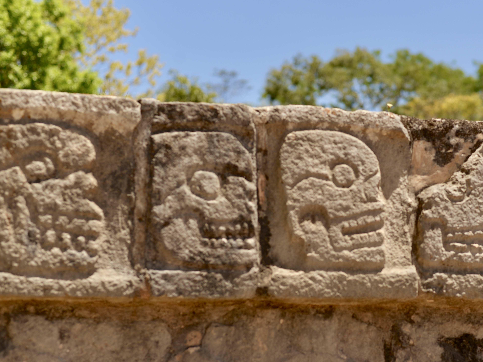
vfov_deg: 19.3
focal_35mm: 76
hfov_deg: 25.3
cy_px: 250
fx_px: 1060
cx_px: 366
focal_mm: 50
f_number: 1.8
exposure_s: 1/1600
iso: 100
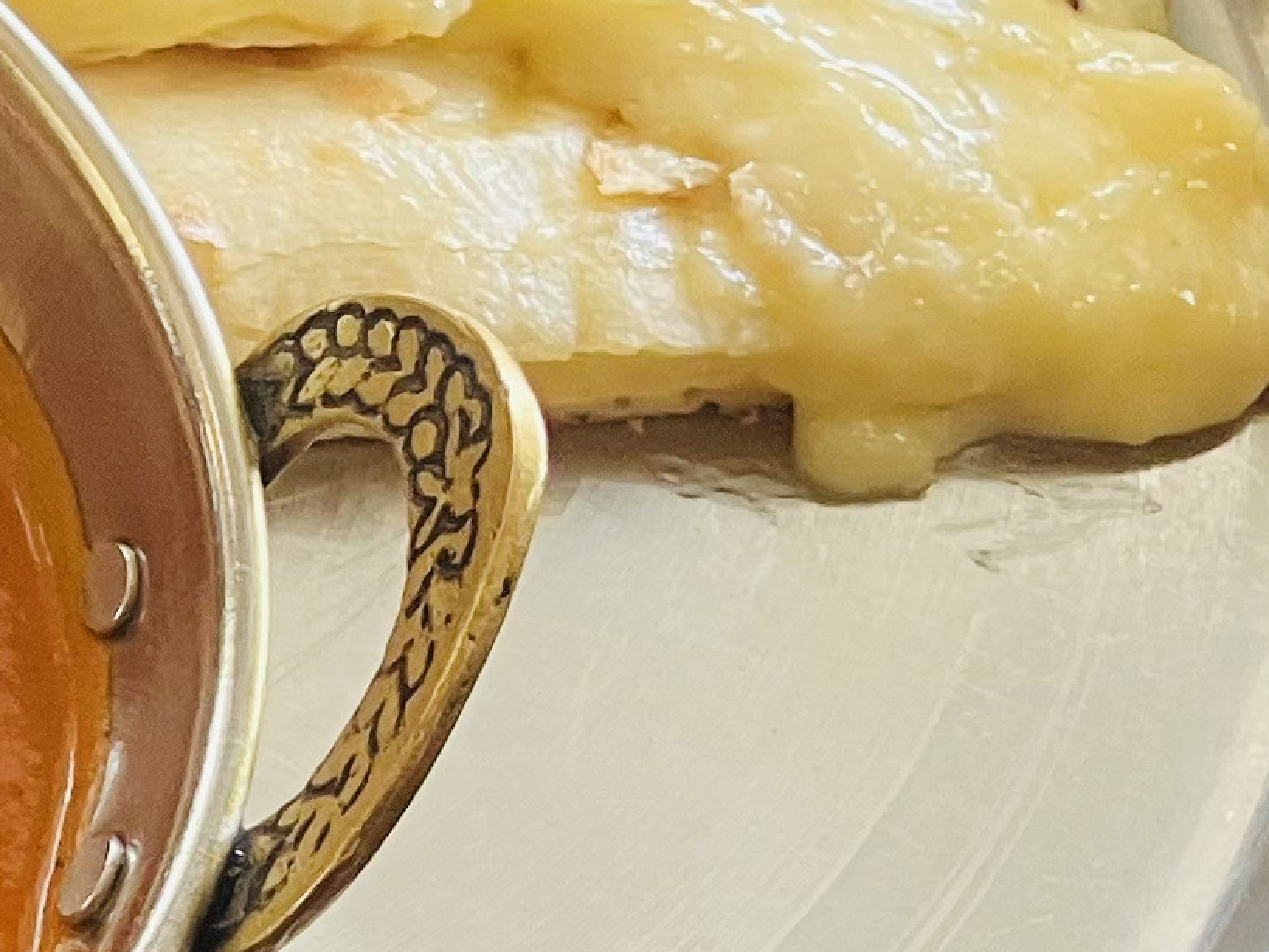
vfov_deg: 10.7
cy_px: 31
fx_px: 5060
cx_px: -1365
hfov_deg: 12.4
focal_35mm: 138
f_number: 1.8
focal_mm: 3.99
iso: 80
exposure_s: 1/91
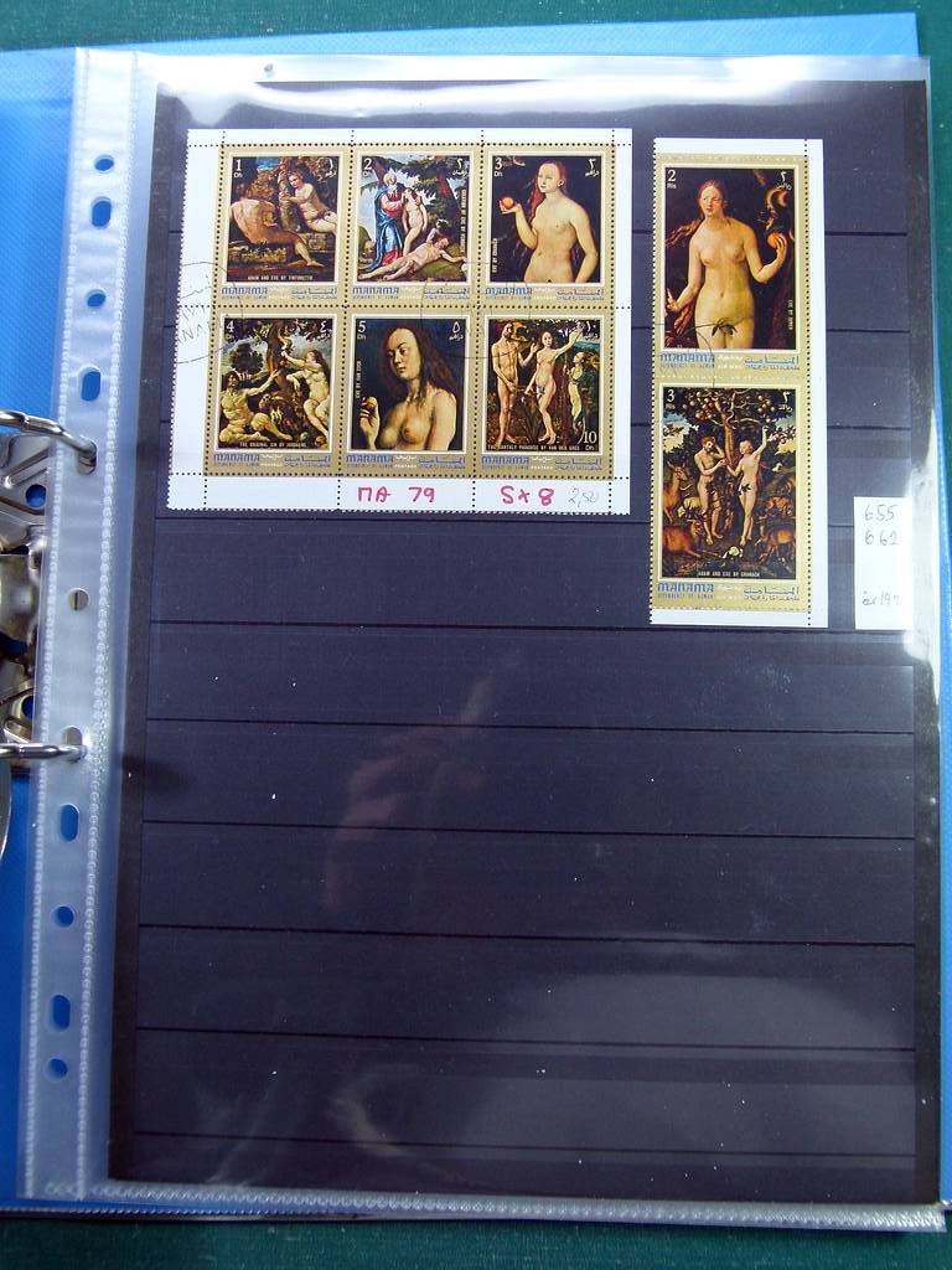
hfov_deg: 40.7
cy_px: 635
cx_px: 476
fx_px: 1283
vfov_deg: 52.6
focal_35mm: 35
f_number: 3.1
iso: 100
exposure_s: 1/60
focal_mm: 6.3
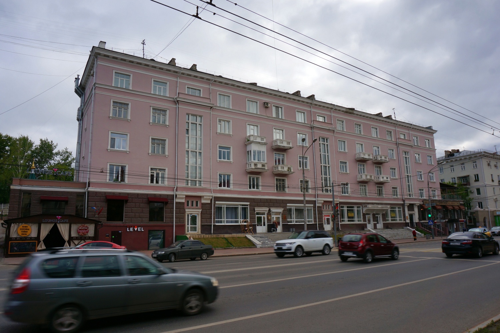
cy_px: 166
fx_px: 354
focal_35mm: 26
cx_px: 250
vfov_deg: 50.3
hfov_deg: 70.5
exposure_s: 1/100
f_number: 13
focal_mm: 17
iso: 100
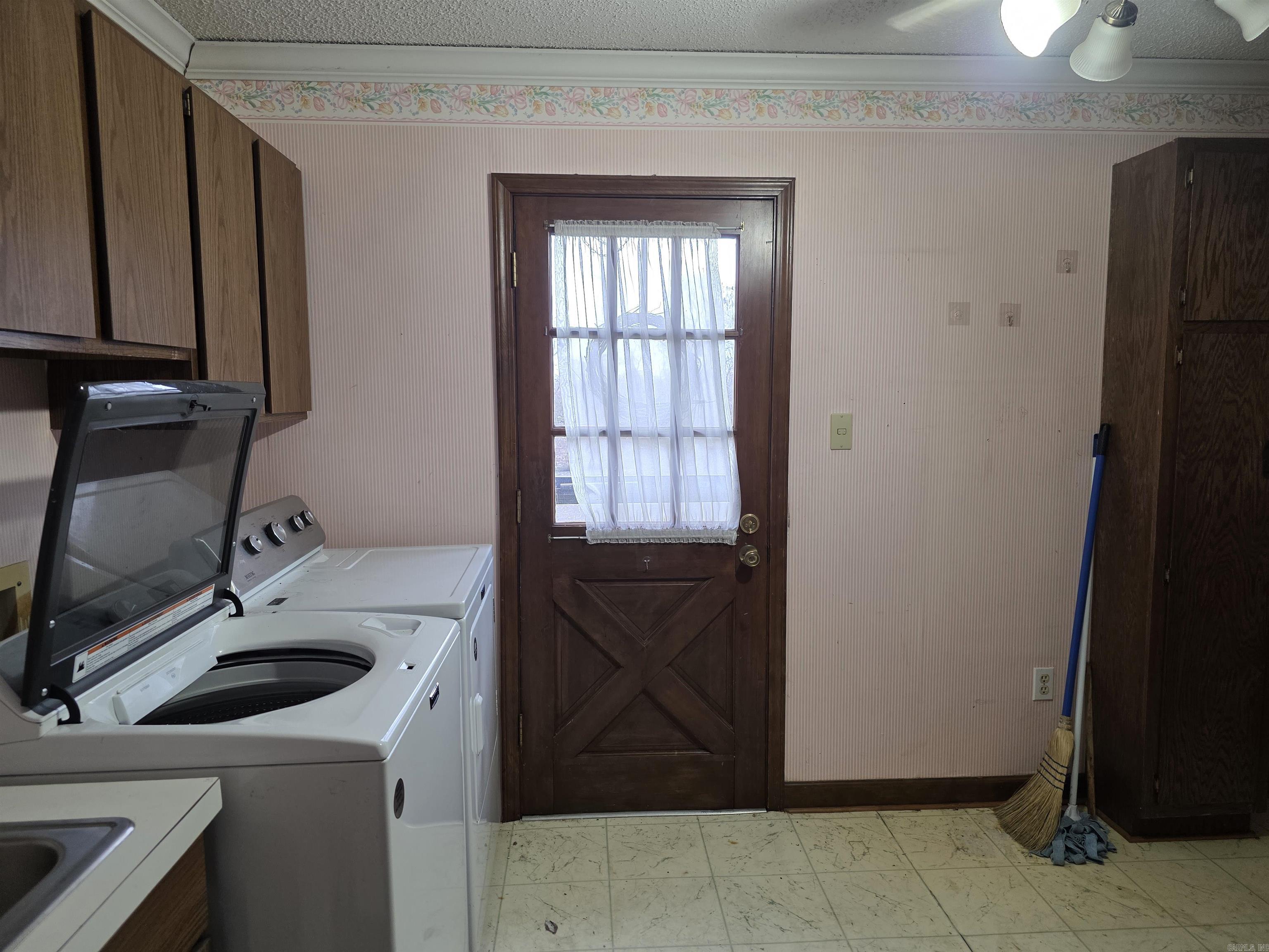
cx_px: 634
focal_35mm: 23
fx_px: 843
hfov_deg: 73.9
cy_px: 476
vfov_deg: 58.9
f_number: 1.7
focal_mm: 6.3
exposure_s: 1/120
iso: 250
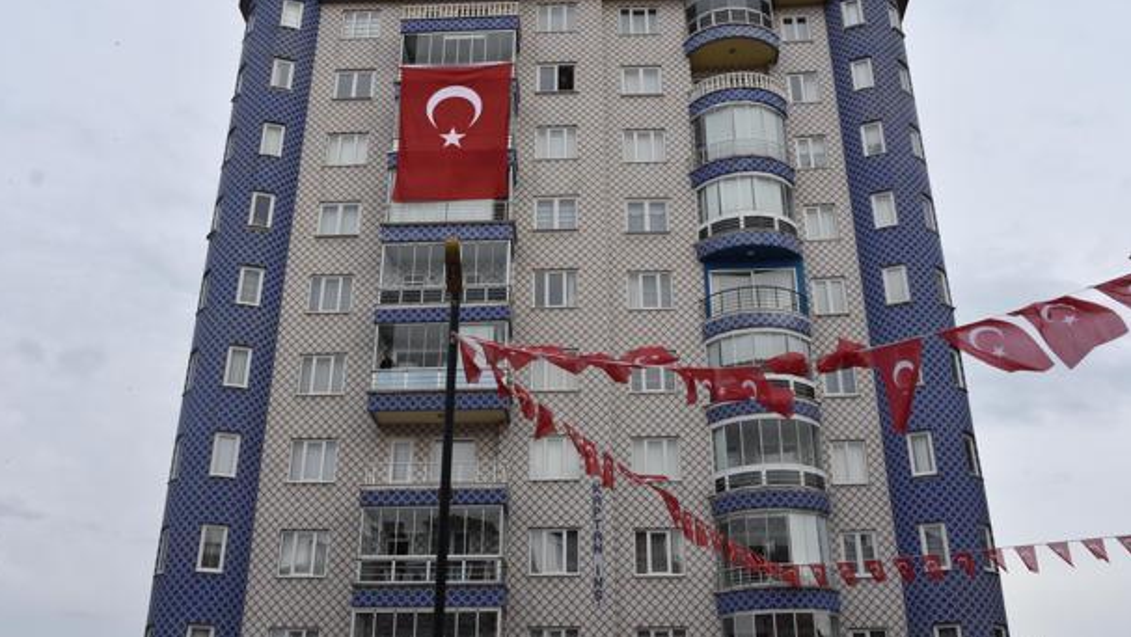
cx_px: 564
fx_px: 1050
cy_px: 317
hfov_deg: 56.6
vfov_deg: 33.8
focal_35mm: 35
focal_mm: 22
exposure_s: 1/500
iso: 360
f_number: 8
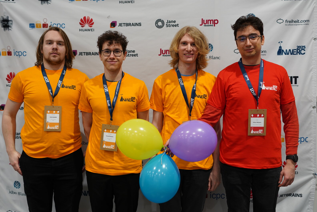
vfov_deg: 26.5
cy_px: 104
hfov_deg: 38.9
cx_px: 156
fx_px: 449
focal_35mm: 51
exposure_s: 1/125
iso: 640
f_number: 2
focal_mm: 50
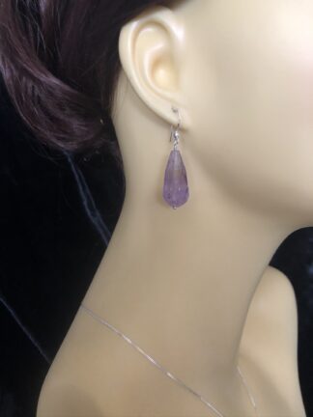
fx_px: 338
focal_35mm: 28
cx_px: 156
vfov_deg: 63.4
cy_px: 208
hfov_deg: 49.7
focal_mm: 3.99
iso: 100
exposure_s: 1/15
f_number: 1.8
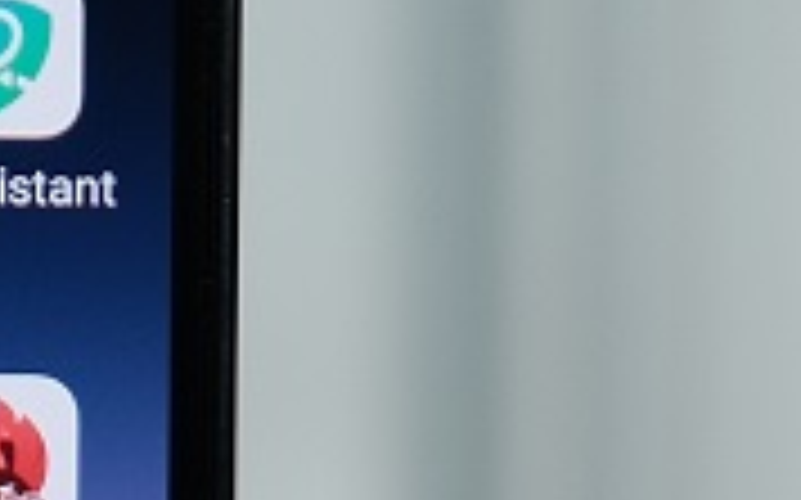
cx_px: -490
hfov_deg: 3.4
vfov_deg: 2.1
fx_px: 13242
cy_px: 1304
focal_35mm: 607
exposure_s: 1/100
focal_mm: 55
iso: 320
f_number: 4
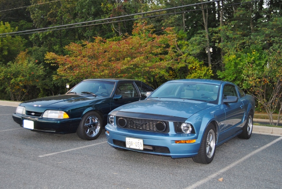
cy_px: 94
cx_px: 141
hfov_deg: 46.4
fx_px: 329
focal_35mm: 42
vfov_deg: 32.0
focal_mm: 28
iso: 200
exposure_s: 1/60
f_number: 4.2
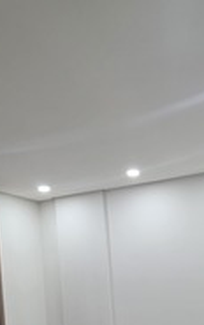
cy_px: 259
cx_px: 150
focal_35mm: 34
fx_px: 302
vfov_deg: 53.0
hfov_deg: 36.6
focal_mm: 2.2
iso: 250
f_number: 1.9
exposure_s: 1/100
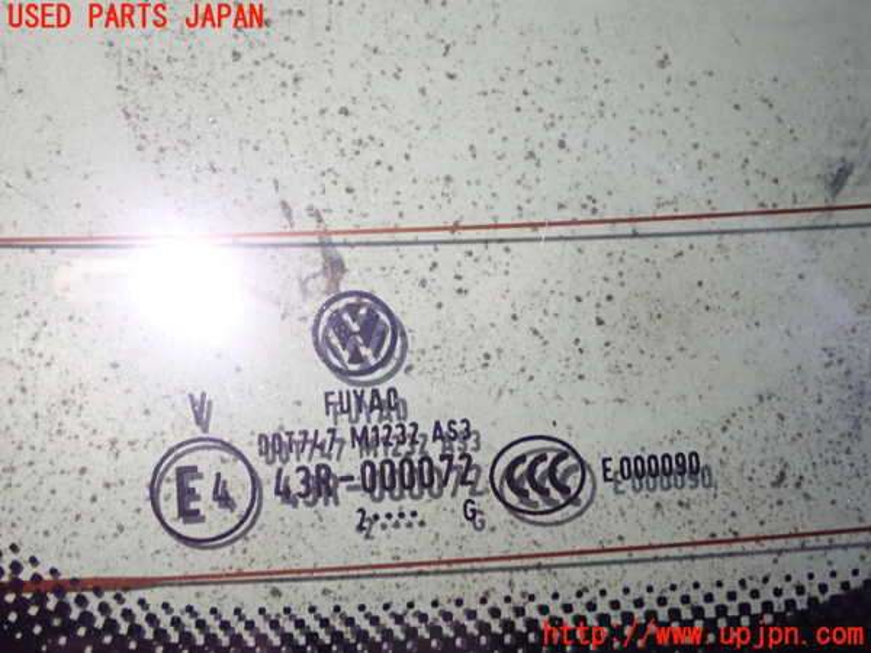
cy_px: 326
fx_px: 1233
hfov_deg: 38.9
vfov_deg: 29.7
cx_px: 436
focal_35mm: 49
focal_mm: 8.99
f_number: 3.2
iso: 800
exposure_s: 1/13
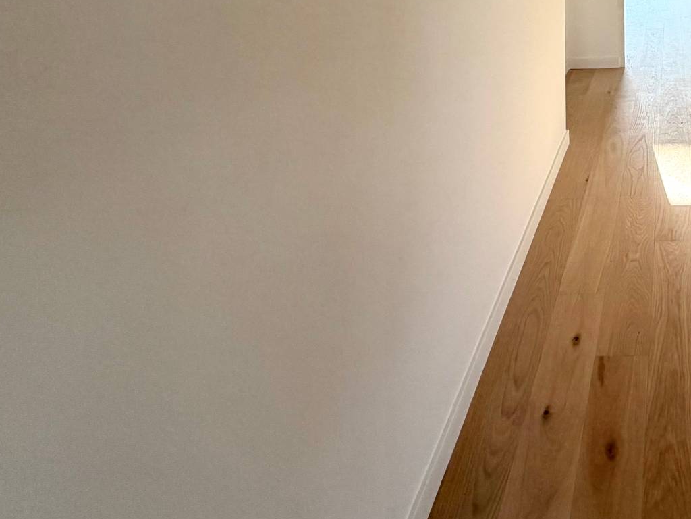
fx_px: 699
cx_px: 707
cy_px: -105
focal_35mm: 35
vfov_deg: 33.2
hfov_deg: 44.0
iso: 160
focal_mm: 2.22
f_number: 2.2
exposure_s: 1/121
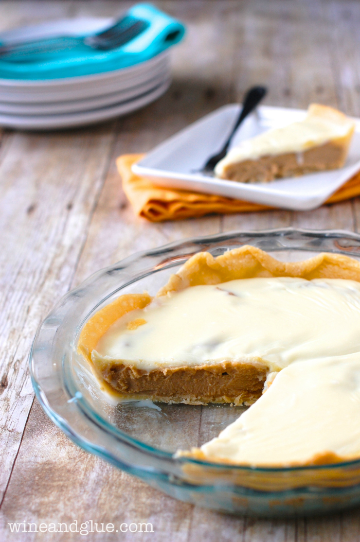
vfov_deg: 27.0
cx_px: 180
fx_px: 1127
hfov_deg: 18.1
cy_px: 271
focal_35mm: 75
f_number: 3.5
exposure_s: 1/320
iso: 400
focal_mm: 50
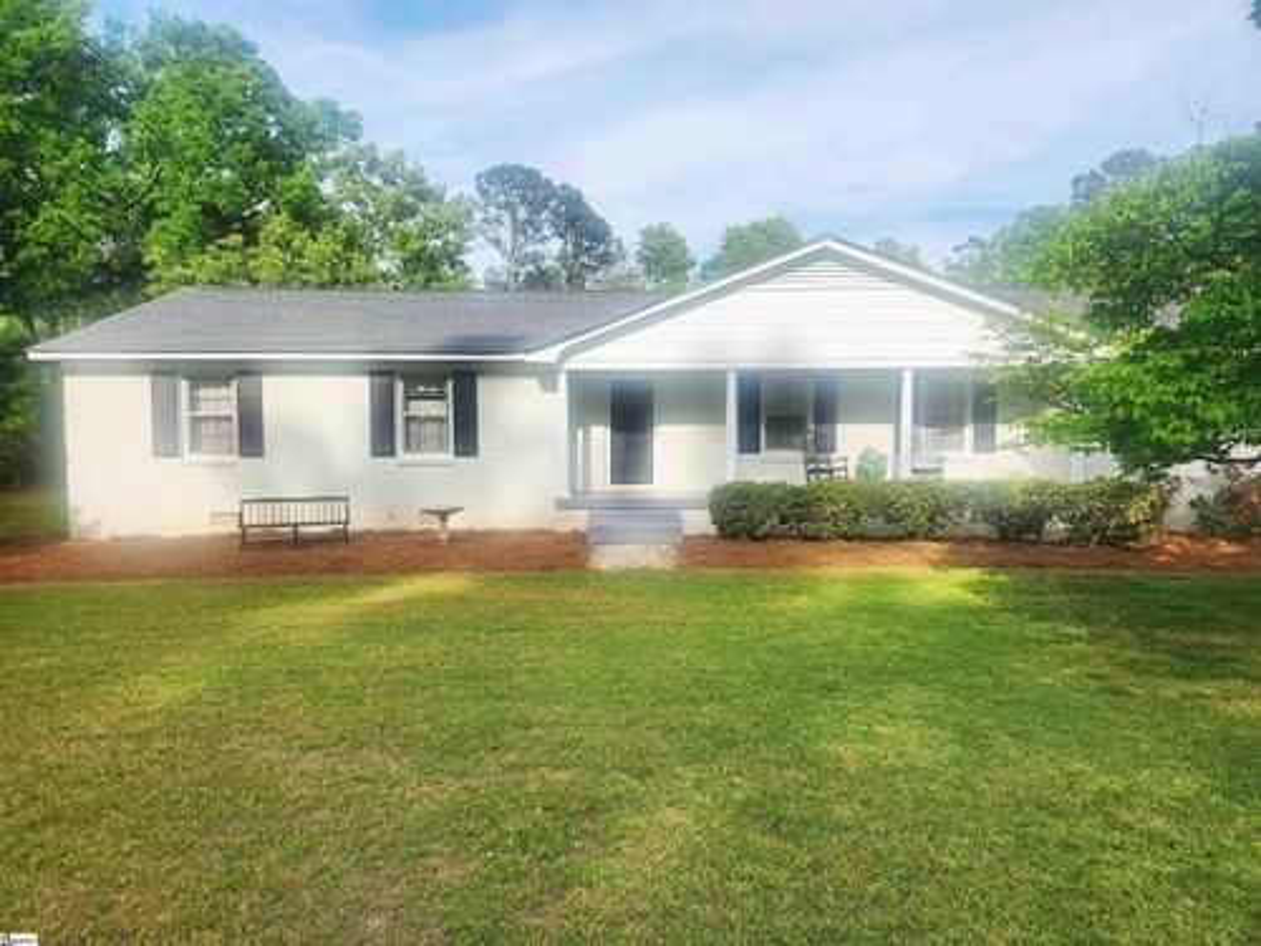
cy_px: 473
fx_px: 838
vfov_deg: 58.9
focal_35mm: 23
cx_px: 630
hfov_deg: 73.9
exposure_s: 1/1250
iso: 20
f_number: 1.8
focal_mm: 5.4
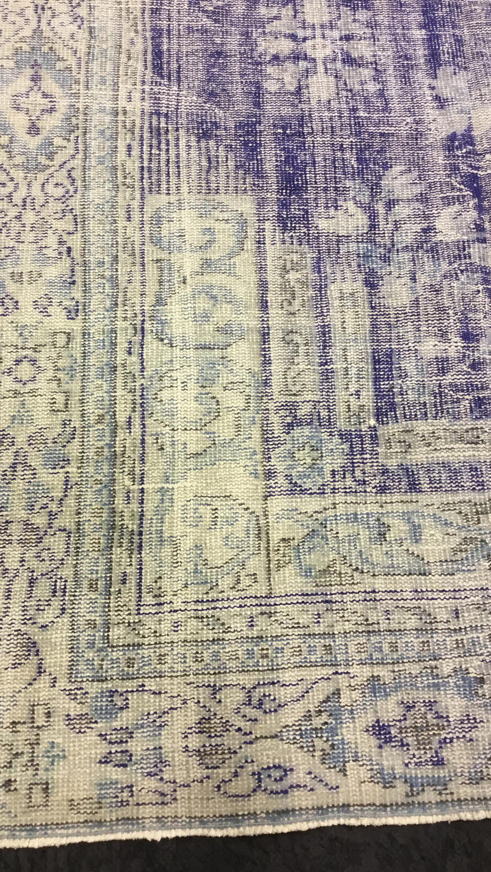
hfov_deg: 34.6
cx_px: 216
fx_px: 787
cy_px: 437
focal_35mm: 34
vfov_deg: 58.0
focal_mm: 3.3
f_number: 2.4
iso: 50
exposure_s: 1/30
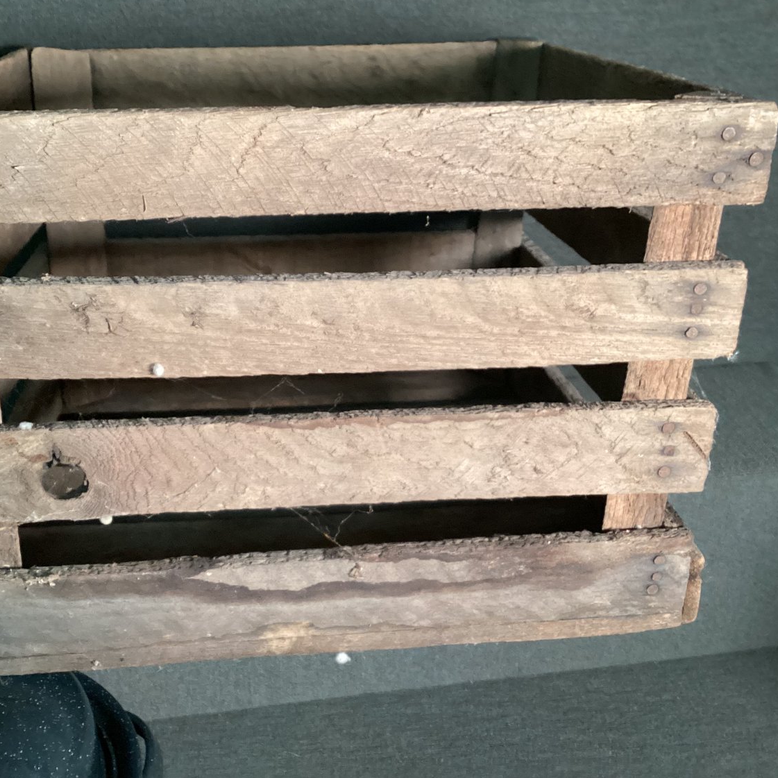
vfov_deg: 44.9
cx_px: 323
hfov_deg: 44.8
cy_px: 386
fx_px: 941
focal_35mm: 37
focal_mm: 3.3
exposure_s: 1/50
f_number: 2.4
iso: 320
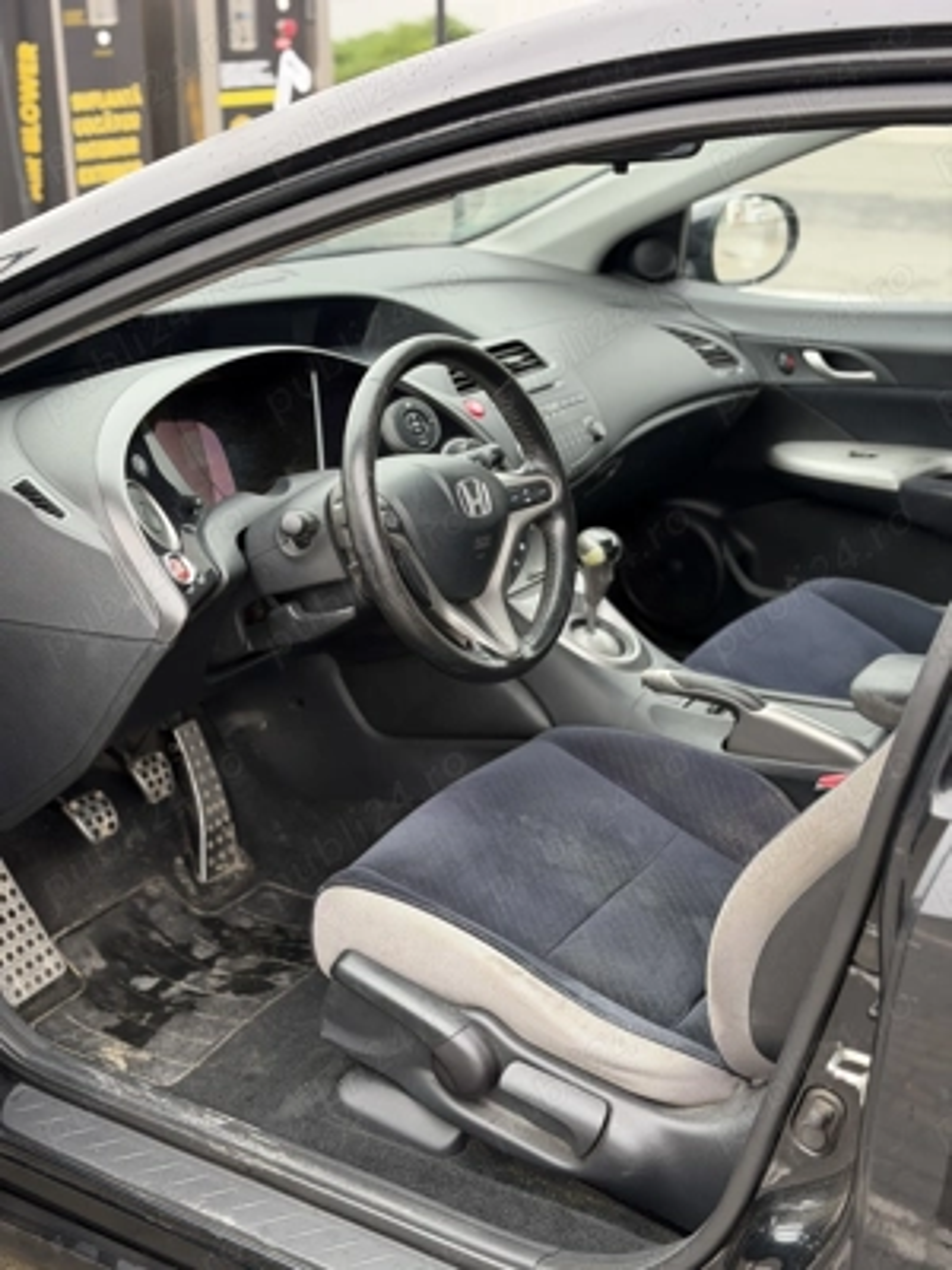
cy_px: 635
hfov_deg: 30.3
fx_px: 1760
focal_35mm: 48
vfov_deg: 39.7
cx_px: 476
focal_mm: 6.76
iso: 64
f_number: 1.78
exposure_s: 1/198
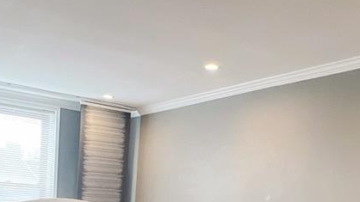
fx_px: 496
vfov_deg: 21.4
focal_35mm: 52
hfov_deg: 39.8
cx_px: 198
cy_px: 243
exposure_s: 1/100
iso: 125
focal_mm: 1.57
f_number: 1.8
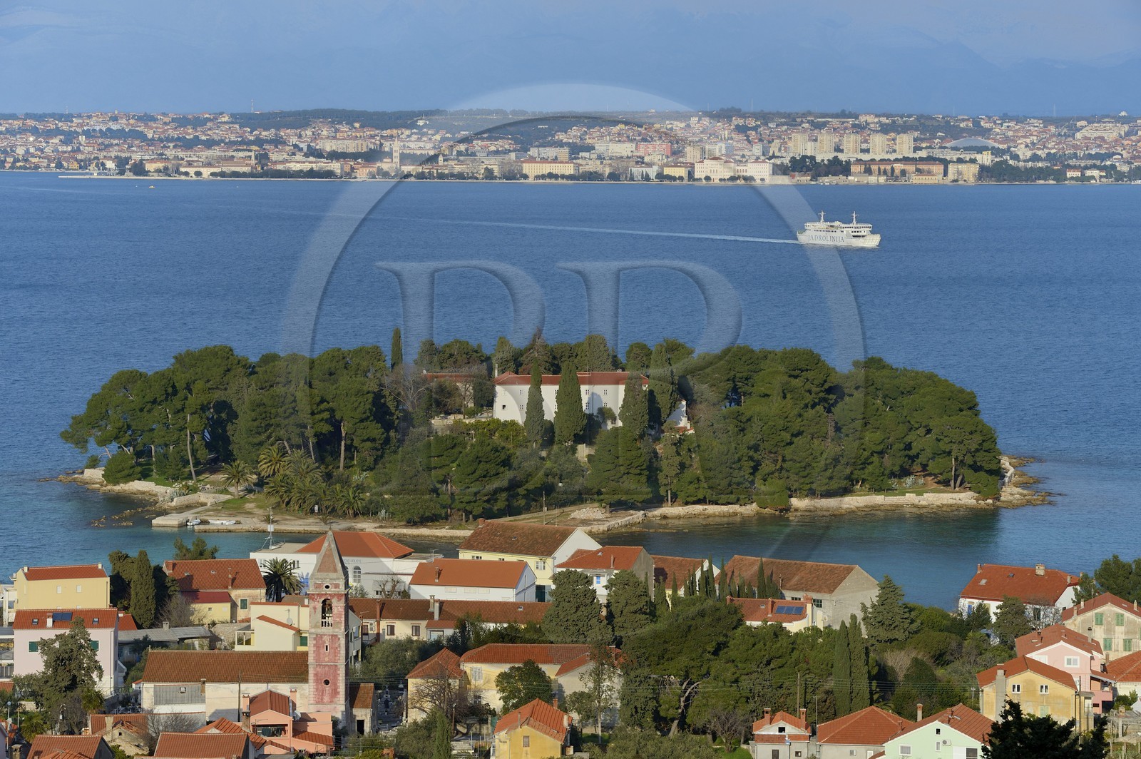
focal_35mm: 120
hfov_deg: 17.1
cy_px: 380
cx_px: 570
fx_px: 3800
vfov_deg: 11.4
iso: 200
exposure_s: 1/250
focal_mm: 120
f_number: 10
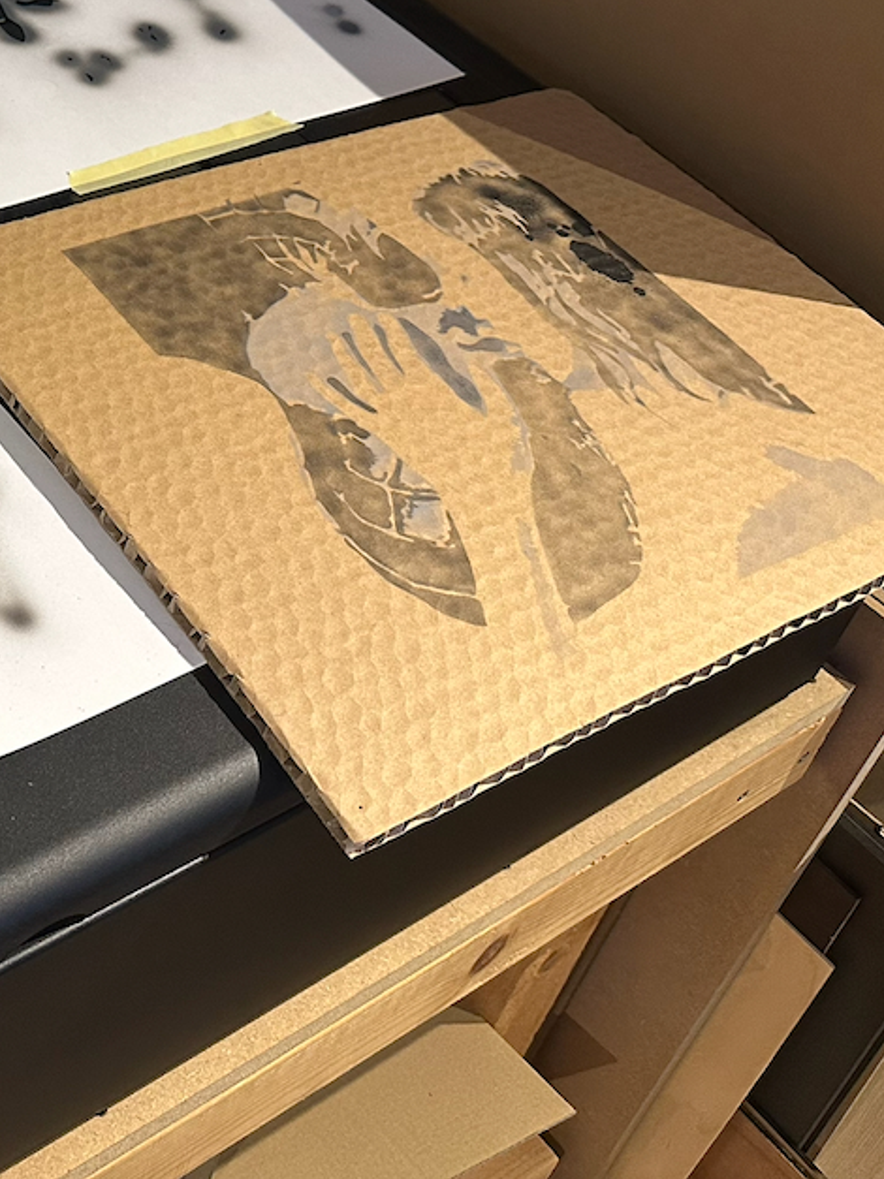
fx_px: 1669
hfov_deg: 26.7
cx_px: -147
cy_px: 278
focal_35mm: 49
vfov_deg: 37.8
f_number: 1.78
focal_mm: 6.86
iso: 250
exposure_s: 1/50
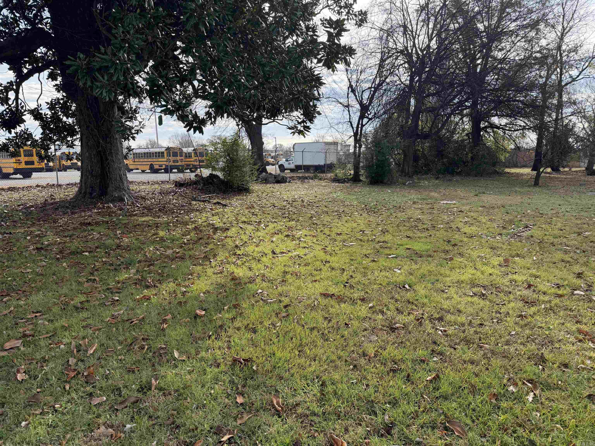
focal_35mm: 24
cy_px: 223
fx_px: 413
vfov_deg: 56.8
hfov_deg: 71.6
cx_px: 298
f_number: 1.78
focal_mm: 6.76
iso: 100
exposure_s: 1/2299
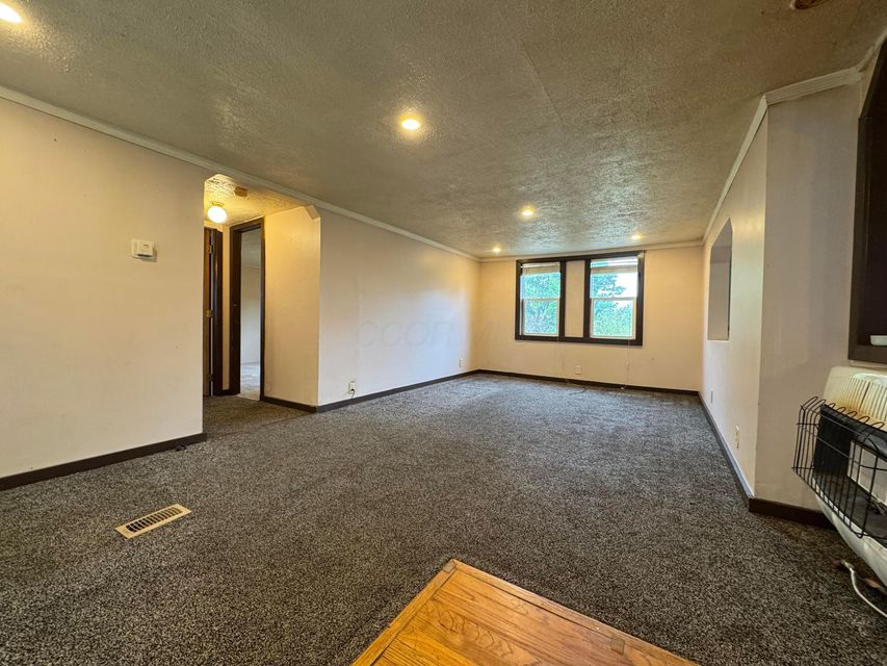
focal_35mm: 14
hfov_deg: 102.1
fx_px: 359
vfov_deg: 85.7
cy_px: 333
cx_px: 444
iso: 250
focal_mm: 2.22
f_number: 2.2
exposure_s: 1/120
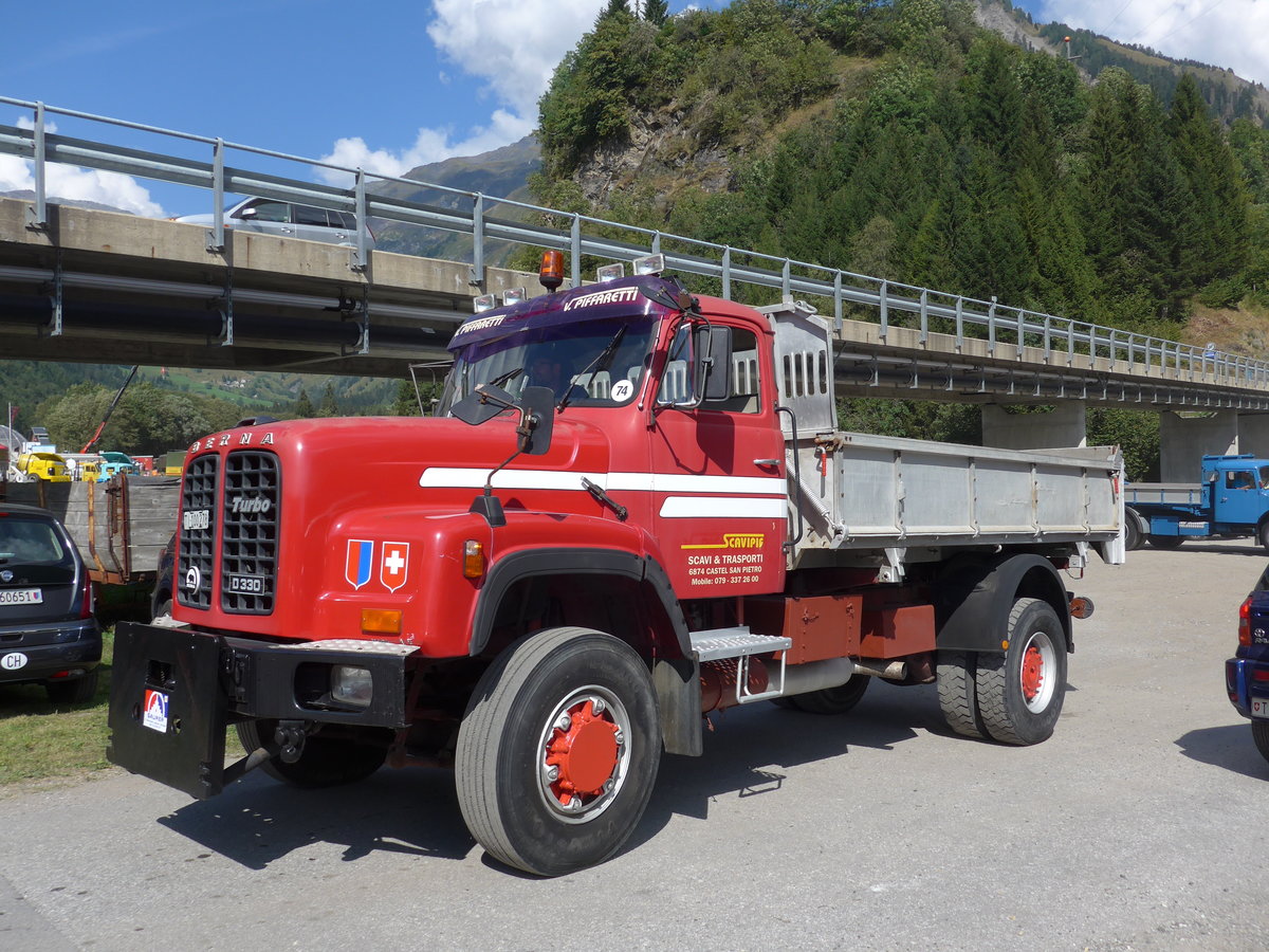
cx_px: 634
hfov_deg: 61.7
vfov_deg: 48.2
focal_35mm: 29
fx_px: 1063
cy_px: 476
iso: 80
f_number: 2.8
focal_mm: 6
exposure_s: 1/1600
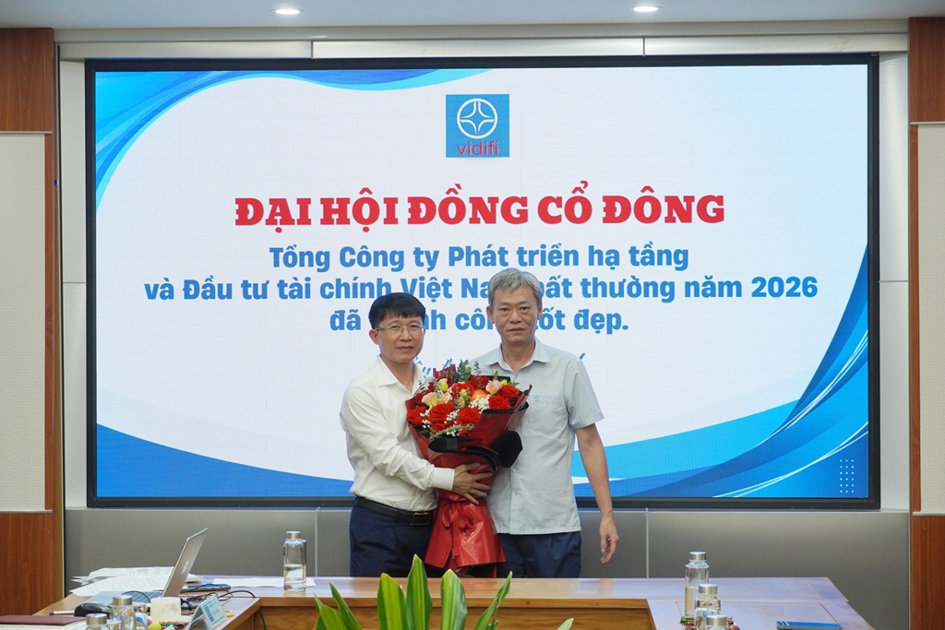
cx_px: 472
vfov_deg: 16.9
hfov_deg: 25.1
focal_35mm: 81
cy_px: 315
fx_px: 2126
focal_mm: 54
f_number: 5
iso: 640
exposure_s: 1/160
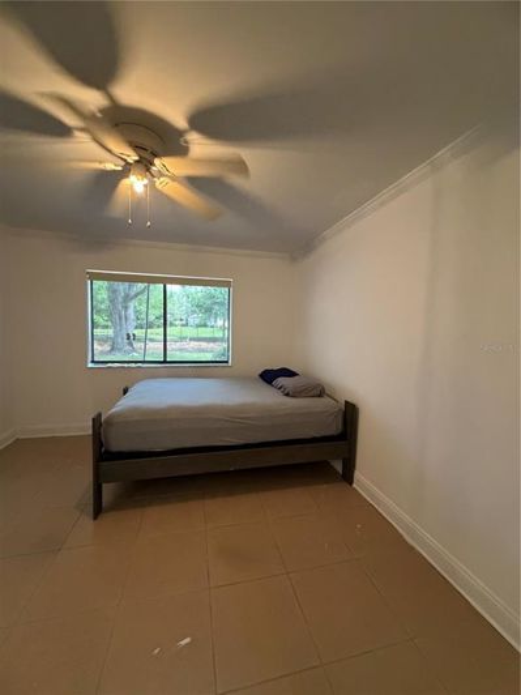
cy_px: 348
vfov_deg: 102.1
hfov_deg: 85.7
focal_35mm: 14
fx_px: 281
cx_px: 260
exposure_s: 1/60
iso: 800
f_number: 2.2
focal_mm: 2.22
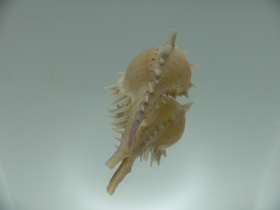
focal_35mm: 35
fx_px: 283
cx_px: 140
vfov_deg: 40.7
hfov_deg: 52.6
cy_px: 105
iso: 80
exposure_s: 1/100
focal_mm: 4.6
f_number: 3.3
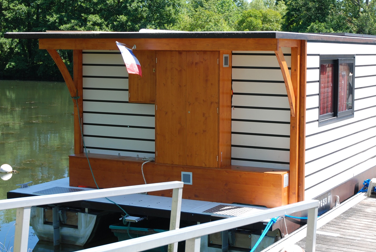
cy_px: 116
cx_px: 241
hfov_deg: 27.5
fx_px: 763
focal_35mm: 73
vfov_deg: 18.7
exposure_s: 1/160
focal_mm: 34
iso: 100
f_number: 6.3
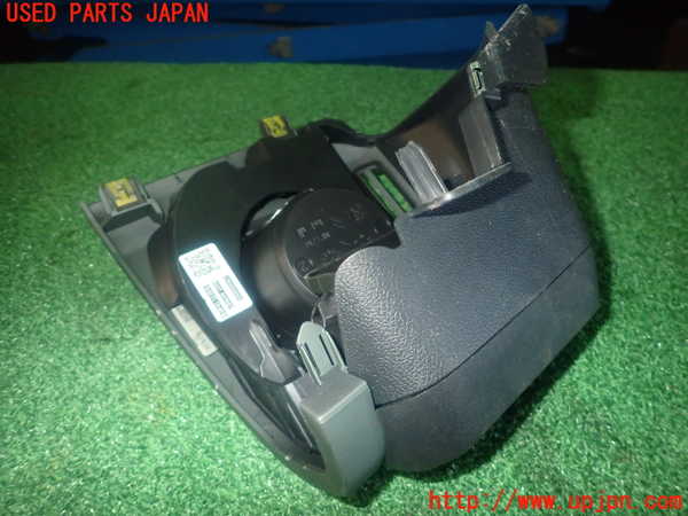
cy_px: 258
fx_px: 497
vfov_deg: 54.9
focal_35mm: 25
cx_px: 344
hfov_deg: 69.4
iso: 800
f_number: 5.6
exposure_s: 1/30
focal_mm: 4.5
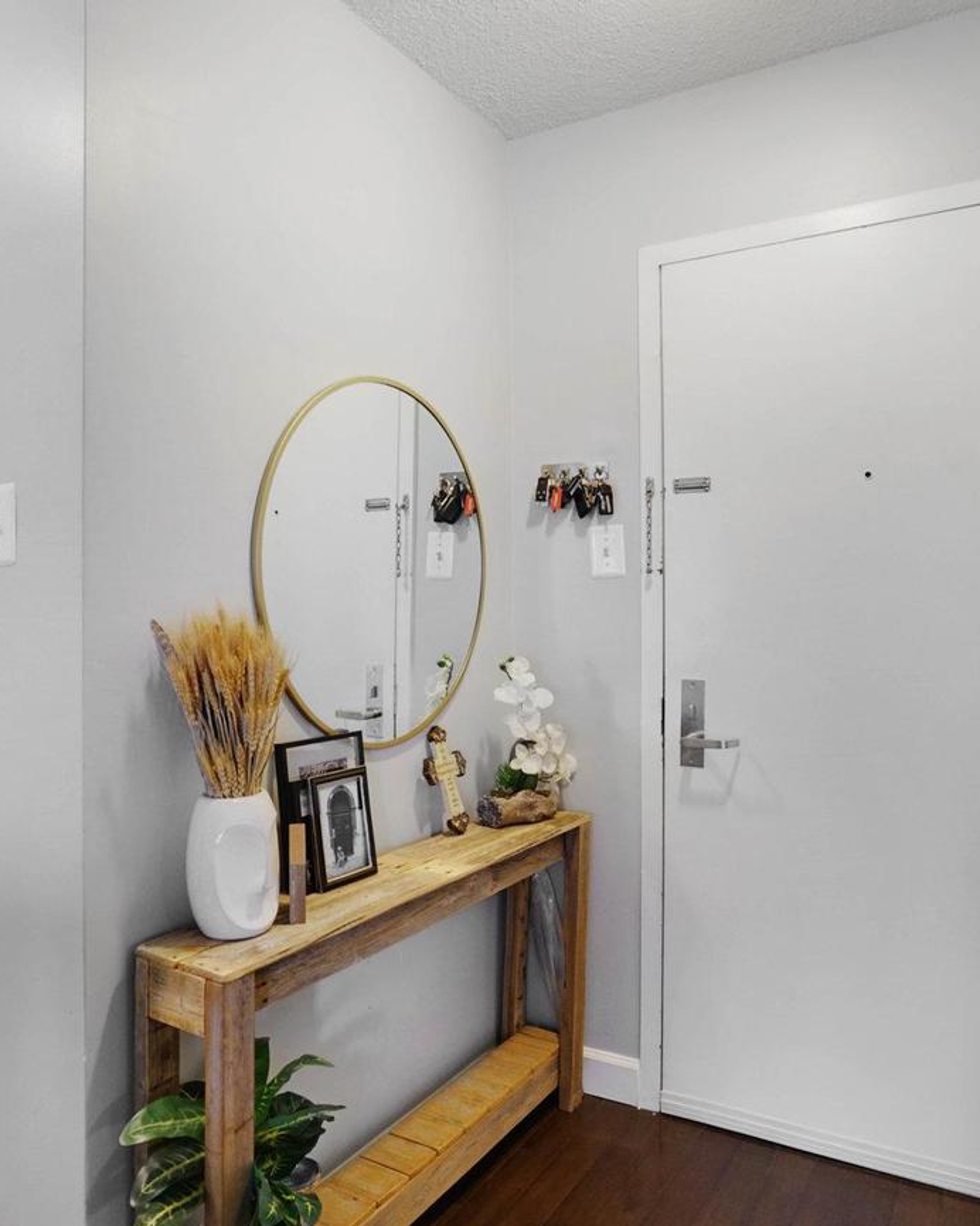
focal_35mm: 25
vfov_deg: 68.0
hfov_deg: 56.8
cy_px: 578
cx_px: 493
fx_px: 906
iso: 1250
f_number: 8
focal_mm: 16
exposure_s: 1/20
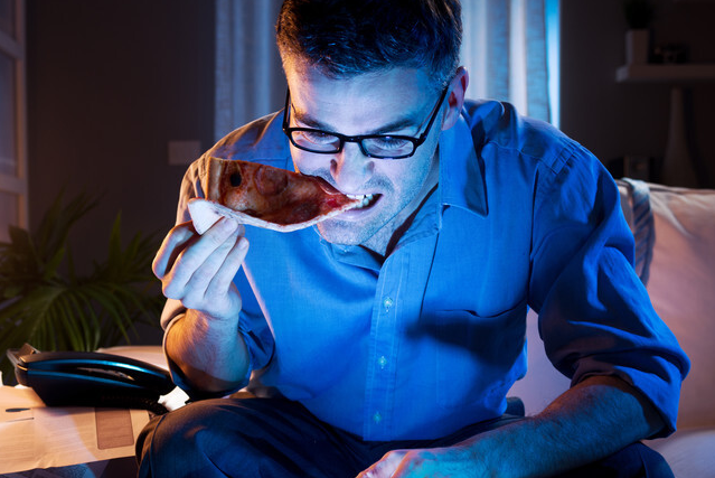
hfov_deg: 35.5
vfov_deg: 24.1
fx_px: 1113
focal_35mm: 56
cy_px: 315
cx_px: 300
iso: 100
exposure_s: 1/125
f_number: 5.6
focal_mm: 35
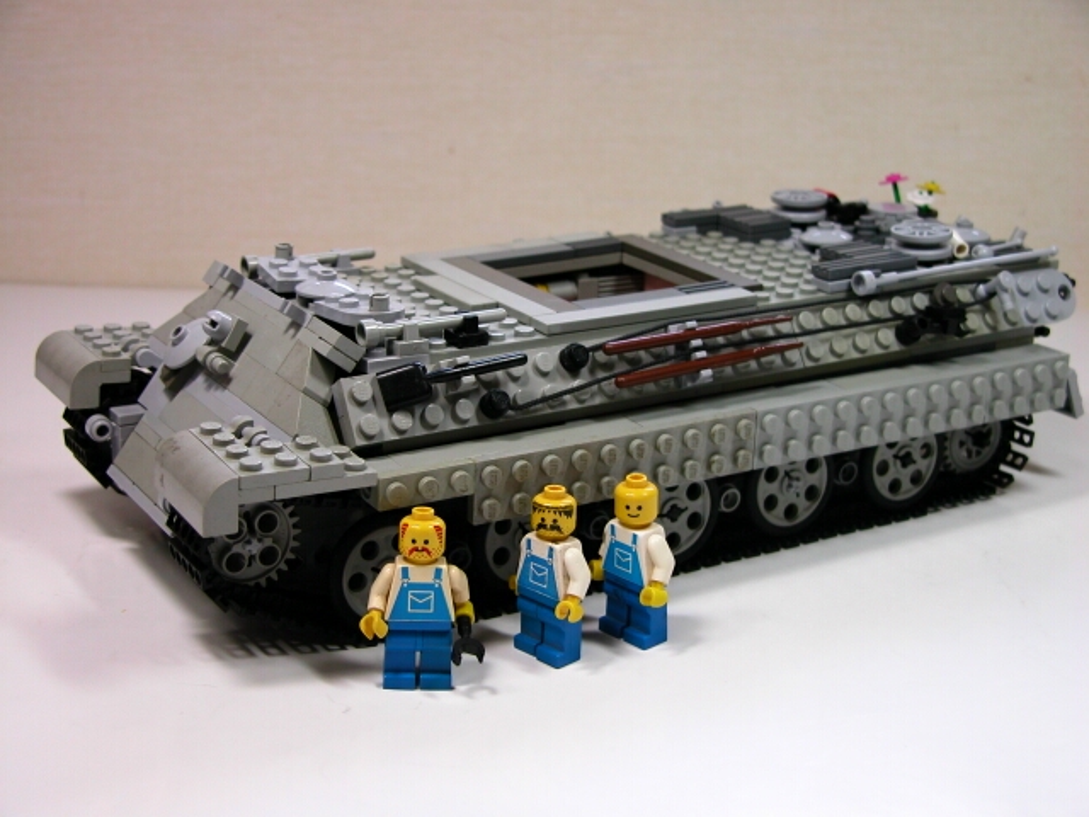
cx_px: 544
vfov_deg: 25.2
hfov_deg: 33.2
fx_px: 1825
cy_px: 408
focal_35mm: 58
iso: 100
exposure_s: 1/33.9
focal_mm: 14.7
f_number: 3.1
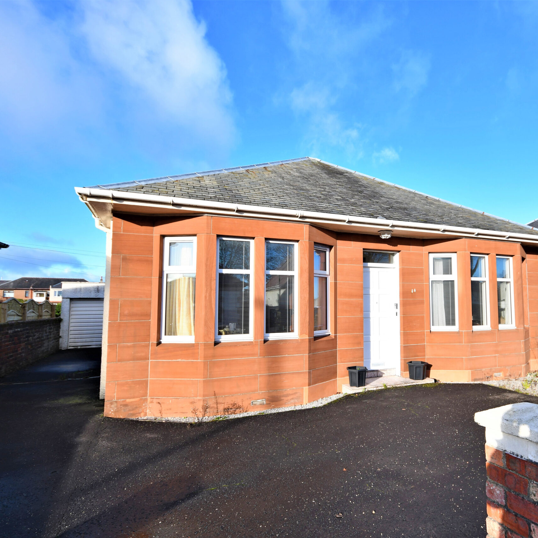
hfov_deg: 65.7
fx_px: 404
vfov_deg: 67.3
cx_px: 353
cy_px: 269
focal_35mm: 23
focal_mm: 12
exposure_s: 1/160
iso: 100
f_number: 7.1
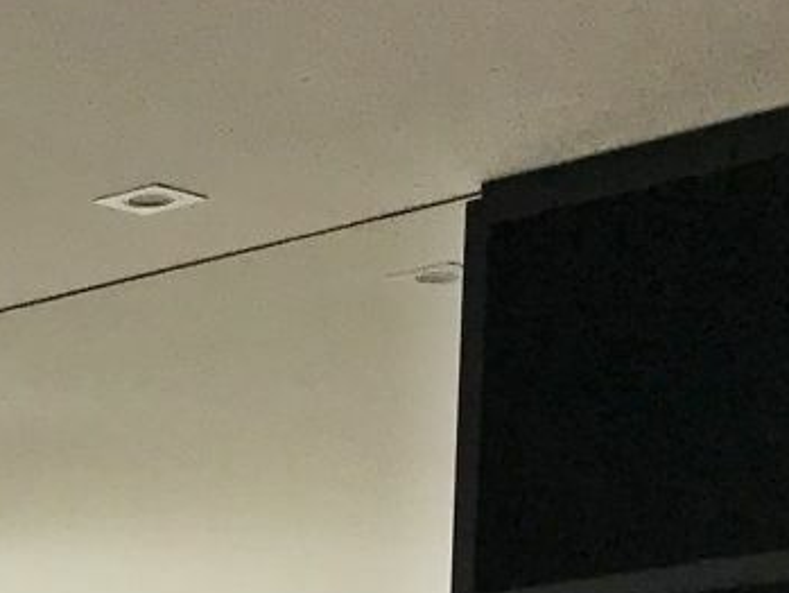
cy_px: 1424
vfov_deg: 8.8
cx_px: -961
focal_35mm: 154
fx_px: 3511
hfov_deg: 11.2
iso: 20
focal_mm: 3.99
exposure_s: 1/418
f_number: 1.8
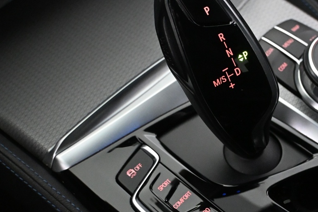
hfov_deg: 29.0
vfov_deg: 19.8
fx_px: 596
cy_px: 189
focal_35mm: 68
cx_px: 264
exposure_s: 1/60
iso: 4500
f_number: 4
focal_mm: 21.5
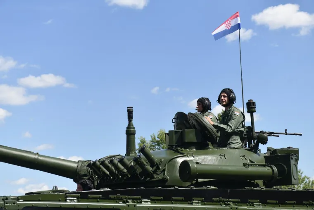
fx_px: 611
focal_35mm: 70
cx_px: 157
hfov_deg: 28.8
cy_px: 105
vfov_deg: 19.5
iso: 100
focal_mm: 70
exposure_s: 1/800
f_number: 5.6
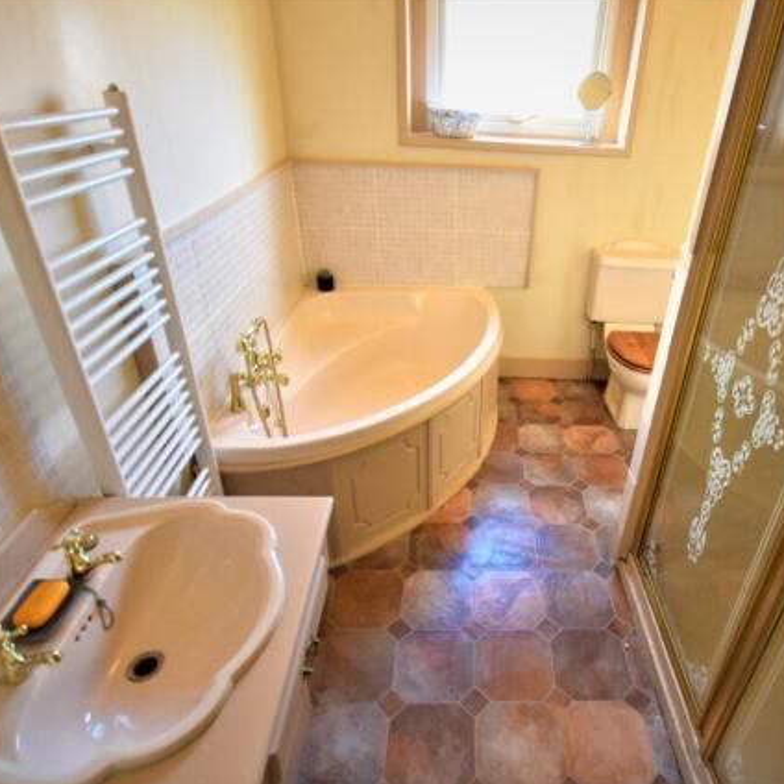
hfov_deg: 69.4
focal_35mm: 22
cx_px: 489
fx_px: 555
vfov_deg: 70.5
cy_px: 395
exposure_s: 1/60
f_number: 4.2
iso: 900
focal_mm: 11
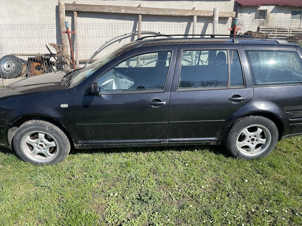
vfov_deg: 54.9
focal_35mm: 25
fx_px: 218
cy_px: 113
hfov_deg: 69.4
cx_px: 151
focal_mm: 5.1
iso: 32
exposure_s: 1/1618
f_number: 1.6
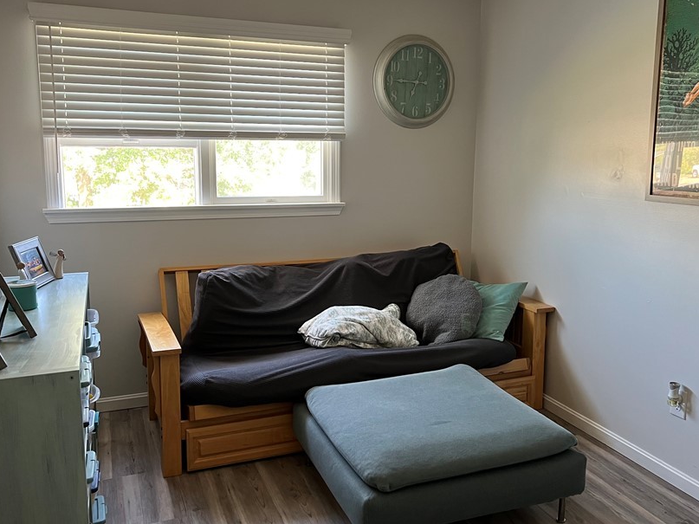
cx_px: 383
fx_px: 666
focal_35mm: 33
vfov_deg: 42.9
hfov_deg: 55.3
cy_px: 248
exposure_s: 1/60
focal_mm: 5.7
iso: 125
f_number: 1.5
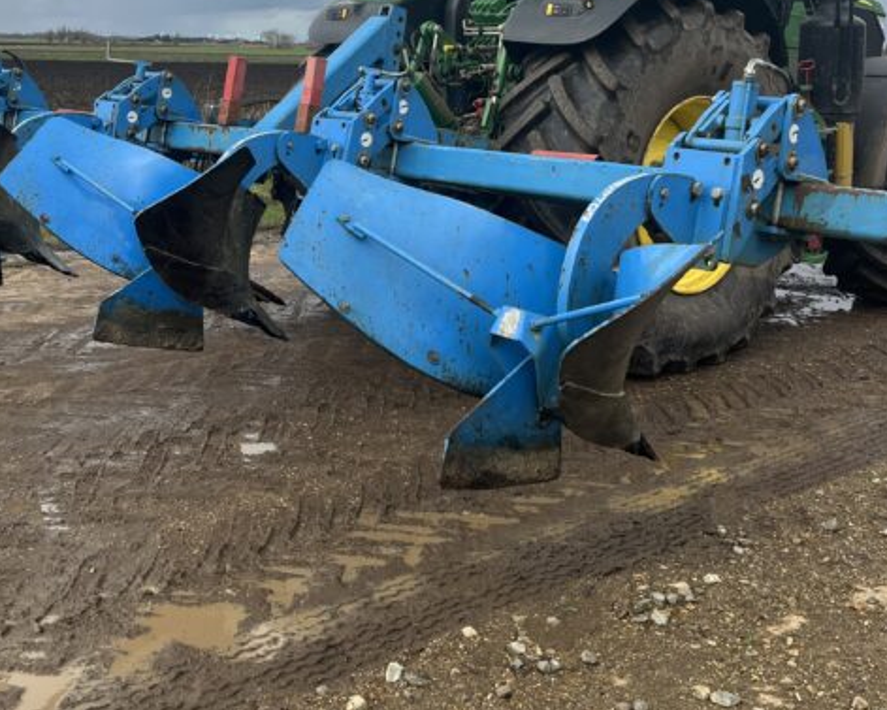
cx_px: 354
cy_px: 170
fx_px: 1208
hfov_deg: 40.1
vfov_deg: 32.1
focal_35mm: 46
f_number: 1.6
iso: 50
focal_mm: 5.1
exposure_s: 1/2410
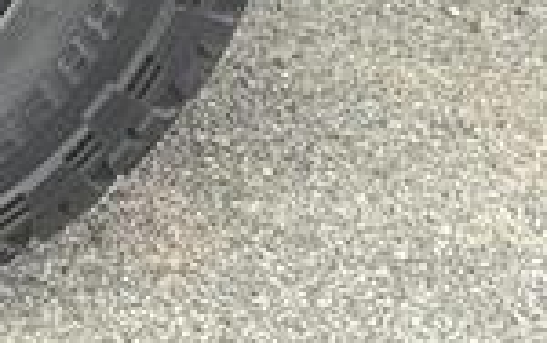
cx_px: -365
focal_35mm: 171
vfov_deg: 7.4
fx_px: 2551
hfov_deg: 11.5
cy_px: -292
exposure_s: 1/765
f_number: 1.78
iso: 64
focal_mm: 6.76
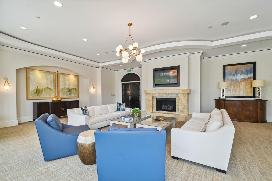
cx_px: 136
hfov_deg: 100.4
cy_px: 90
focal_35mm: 15
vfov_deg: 77.3
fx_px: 113
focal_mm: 10
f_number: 7.1
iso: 100
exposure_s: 1/4
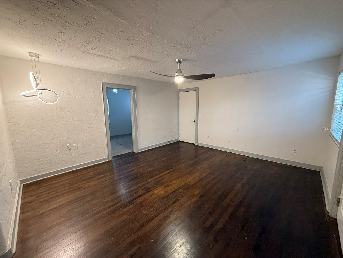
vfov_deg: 85.7
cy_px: 129
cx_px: 172
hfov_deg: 102.1
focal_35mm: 14
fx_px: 139
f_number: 2.2
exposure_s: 1/60
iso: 320
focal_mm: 2.22
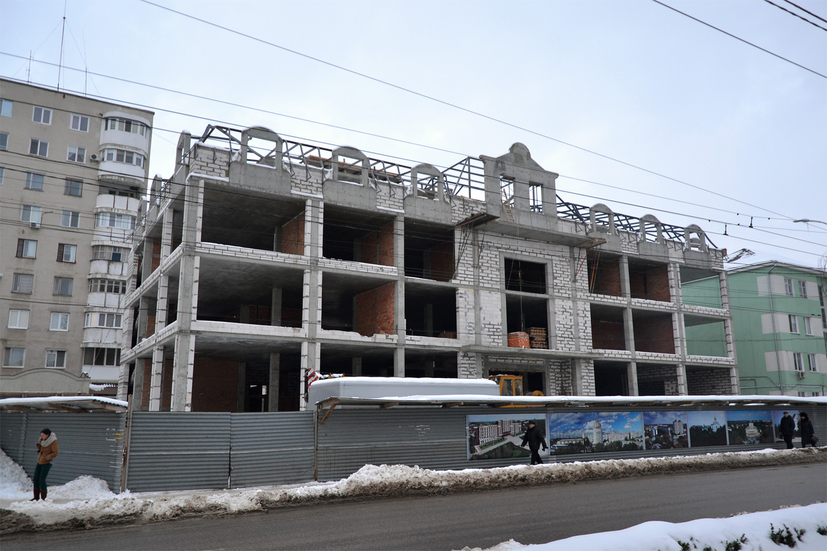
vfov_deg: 47.9
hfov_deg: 67.4
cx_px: 414
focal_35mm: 27
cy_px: 276
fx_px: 620
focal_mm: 18
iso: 450
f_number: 3.5
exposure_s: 1/100
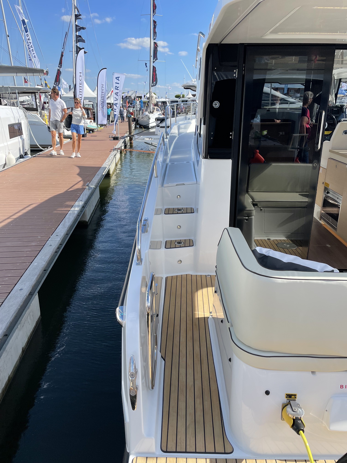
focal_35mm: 26
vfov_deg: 67.3
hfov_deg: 53.1
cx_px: 174
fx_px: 348
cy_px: 232
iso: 32
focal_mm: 4.2
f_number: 1.6
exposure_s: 1/2506
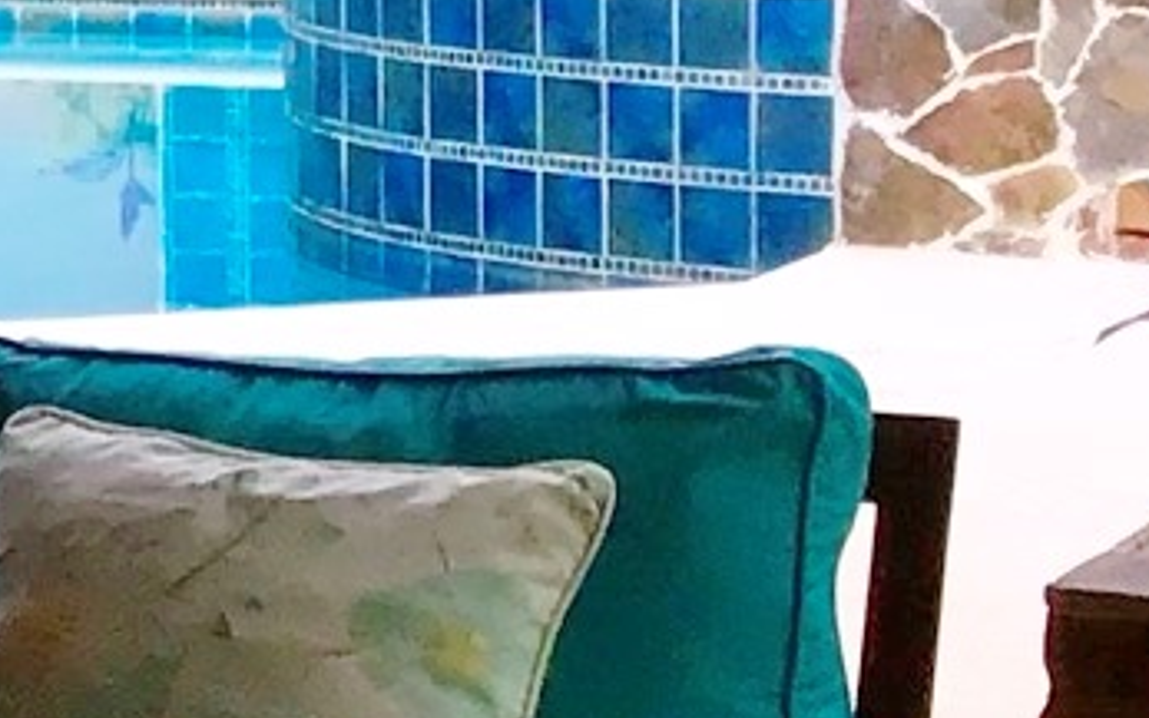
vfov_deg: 6.8
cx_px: -2086
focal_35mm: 194
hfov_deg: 9.1
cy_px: 182
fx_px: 6076
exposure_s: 1/230
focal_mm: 3.3
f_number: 2.4
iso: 25
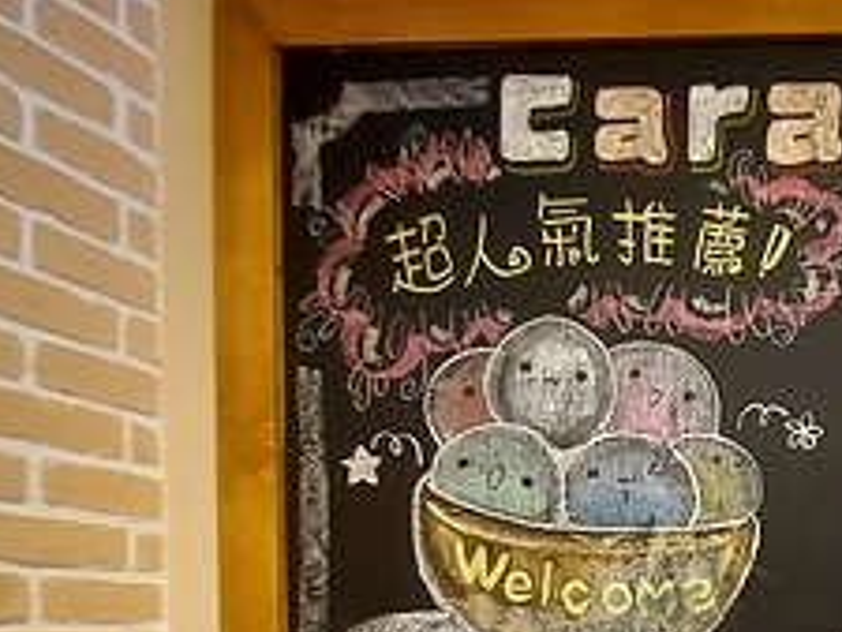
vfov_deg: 34.6
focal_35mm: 37
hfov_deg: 37.8
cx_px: 1007
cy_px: 654
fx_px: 900
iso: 320
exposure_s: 1/50
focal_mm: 1.95
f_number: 2.2
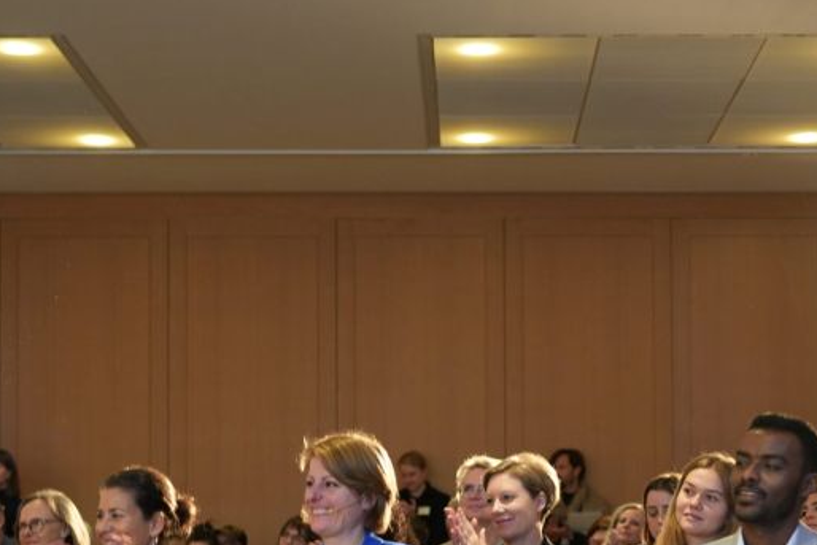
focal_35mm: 84
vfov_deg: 15.9
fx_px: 1907
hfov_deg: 24.1
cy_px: 550
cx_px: 542
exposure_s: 1/40
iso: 1000
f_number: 2
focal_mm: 36
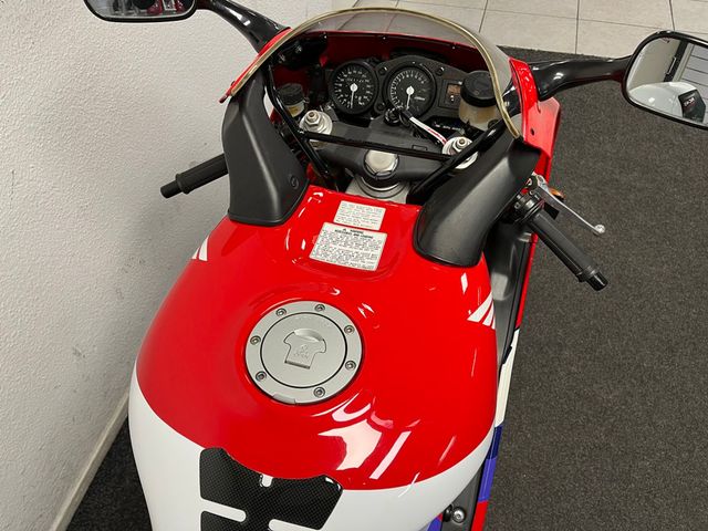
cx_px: 354
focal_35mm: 26
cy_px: 266
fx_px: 532
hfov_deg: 67.3
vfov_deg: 53.1
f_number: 1.6
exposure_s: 1/50
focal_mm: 5.1
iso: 80
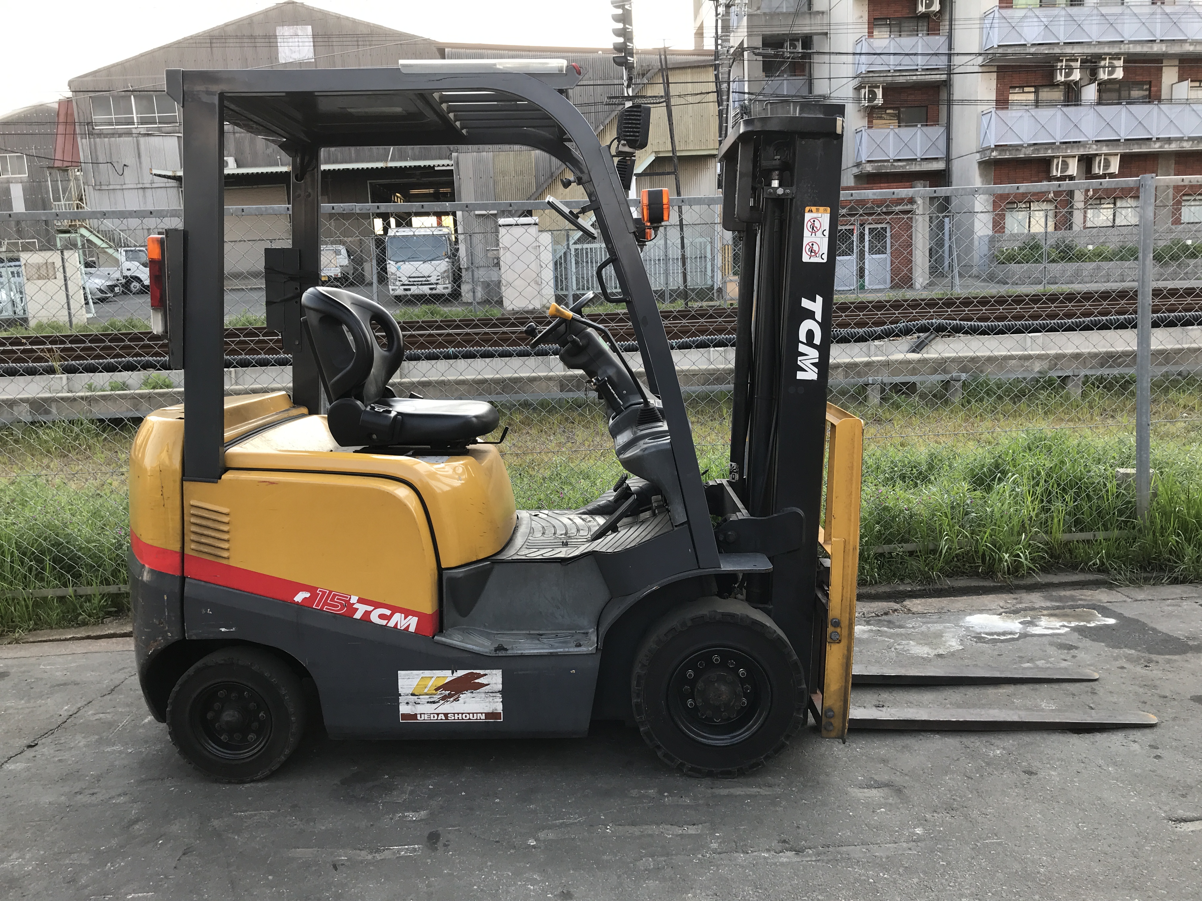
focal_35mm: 28
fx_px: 972
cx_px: 601
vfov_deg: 49.7
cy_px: 450
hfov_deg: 63.4
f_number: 1.8
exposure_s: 1/212
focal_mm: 3.99
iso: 20
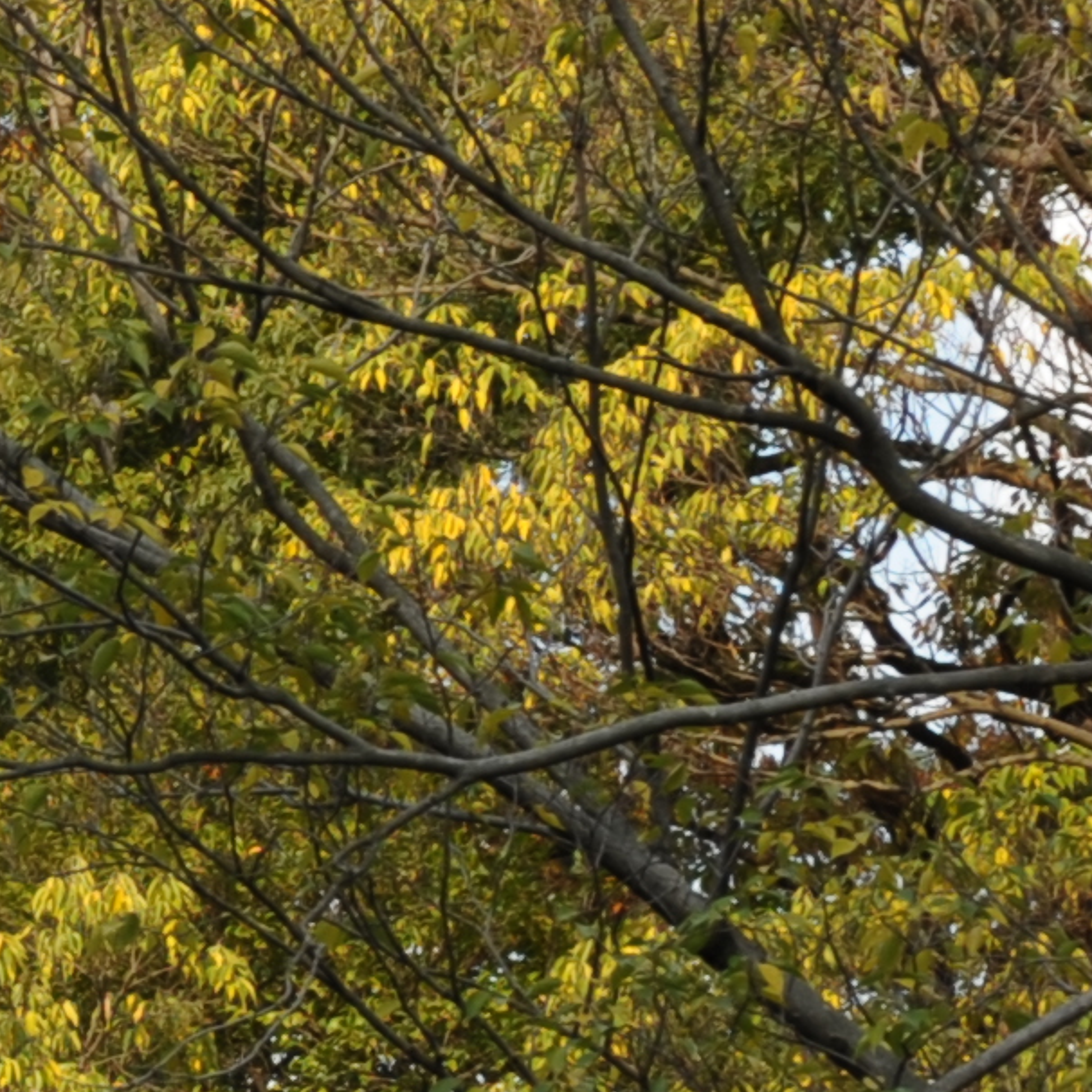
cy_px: 384
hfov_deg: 3.4
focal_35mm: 507
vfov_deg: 3.5
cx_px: -2263
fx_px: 18095
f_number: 11
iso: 200
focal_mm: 85
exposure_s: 1/80
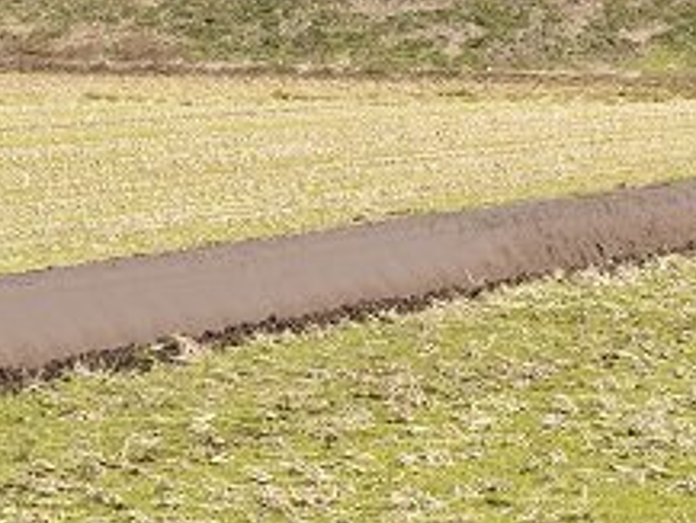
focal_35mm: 311
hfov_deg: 6.4
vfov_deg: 4.7
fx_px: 6257
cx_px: 263
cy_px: -363
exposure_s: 1/320
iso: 200
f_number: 9
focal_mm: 52
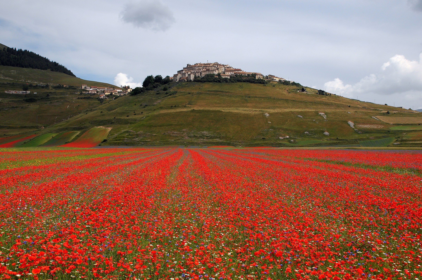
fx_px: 492
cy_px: 140
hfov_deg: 46.4
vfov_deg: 31.8
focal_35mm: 42
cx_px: 211
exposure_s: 1/250
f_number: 13
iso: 200
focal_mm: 28
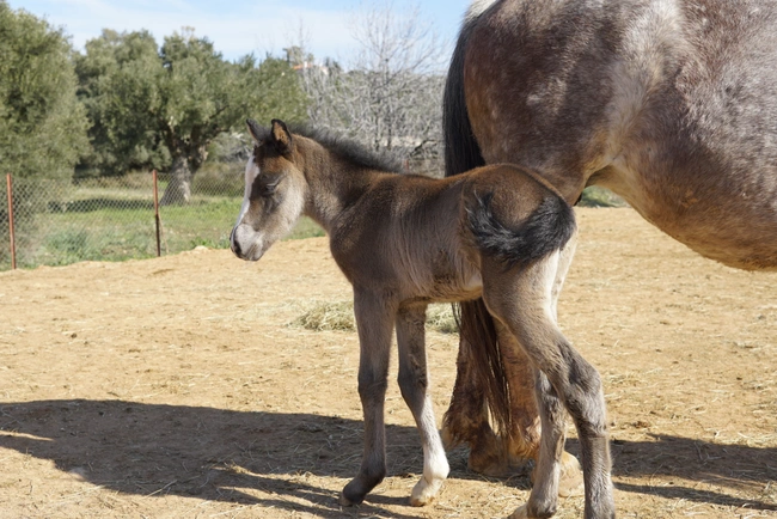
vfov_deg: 29.9
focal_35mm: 45
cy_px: 260
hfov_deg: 43.6
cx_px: 388
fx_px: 972
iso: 100
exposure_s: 1/400
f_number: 5
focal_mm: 30
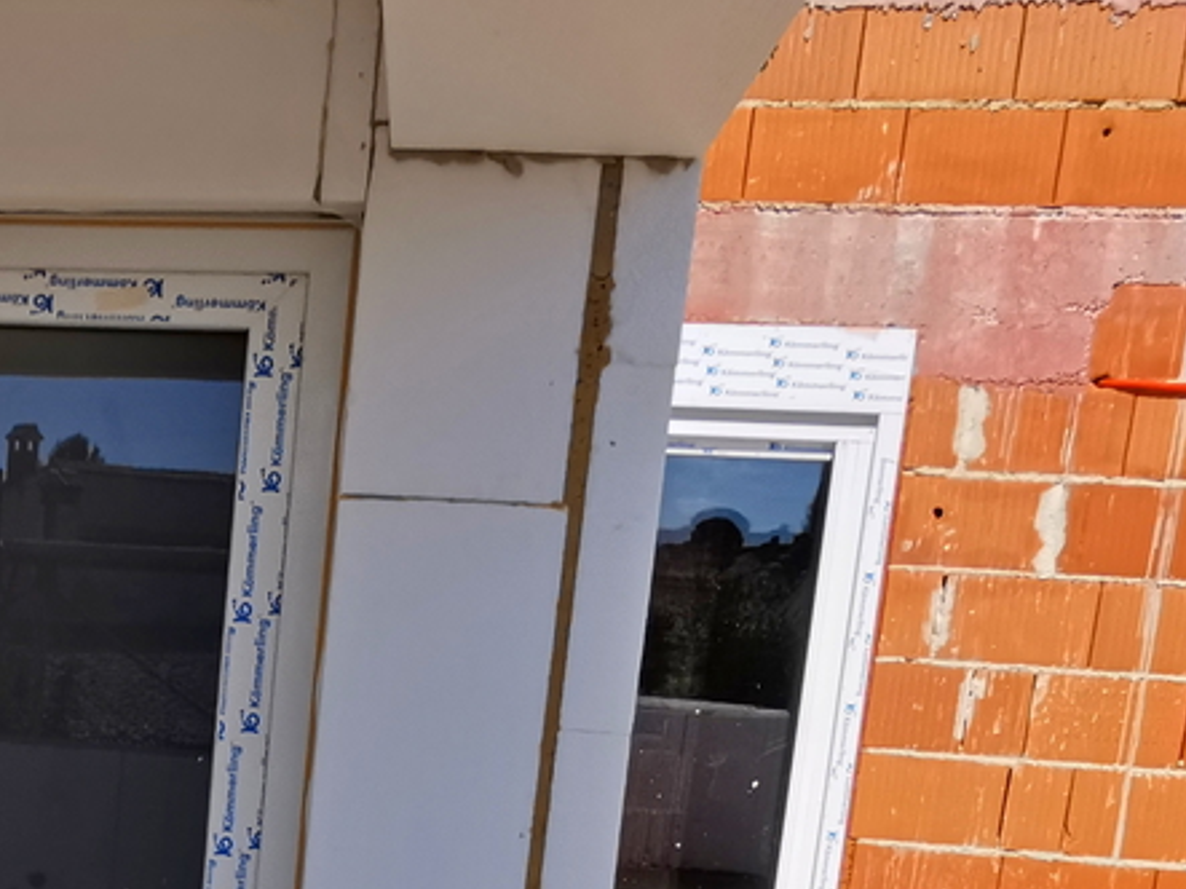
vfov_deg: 26.7
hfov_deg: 33.6
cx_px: -11
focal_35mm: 52
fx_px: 1781
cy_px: 868
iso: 50
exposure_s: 1/1289
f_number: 2.2
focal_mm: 2.35
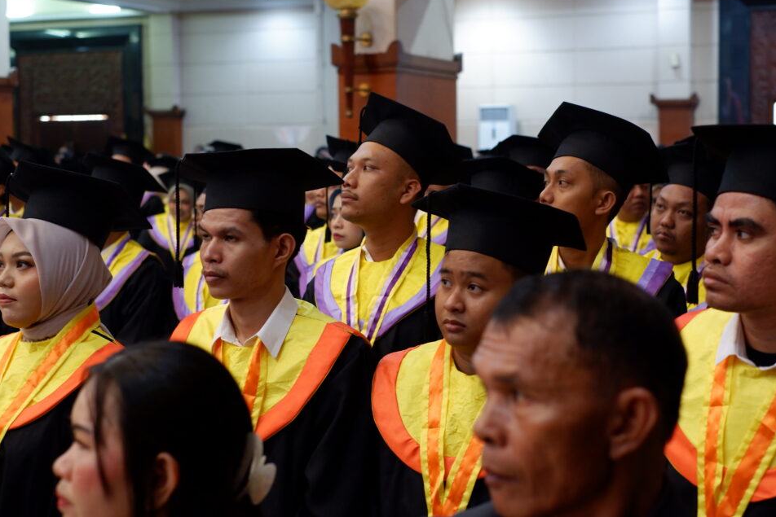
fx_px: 1229
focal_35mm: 57
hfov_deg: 35.0
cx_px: 415
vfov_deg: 23.8
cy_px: 240
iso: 1600
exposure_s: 1/52
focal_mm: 35
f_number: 2.8
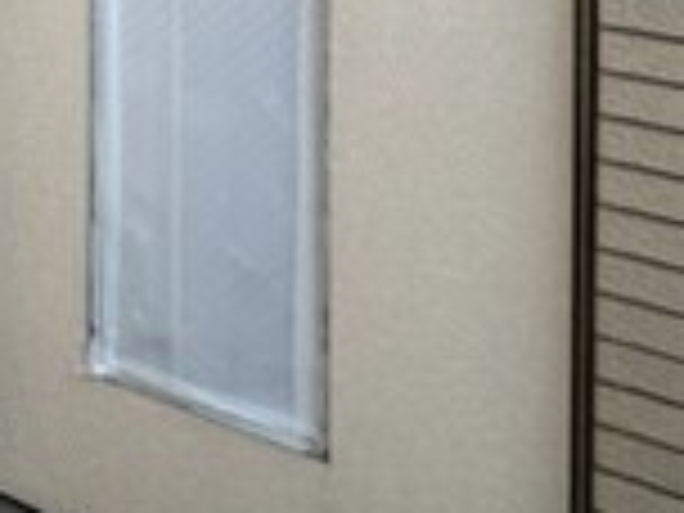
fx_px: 1166
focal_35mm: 59
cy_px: -400
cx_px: -234
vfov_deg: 19.1
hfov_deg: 26.9
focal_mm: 2.22
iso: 40
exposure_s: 1/231
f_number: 2.2
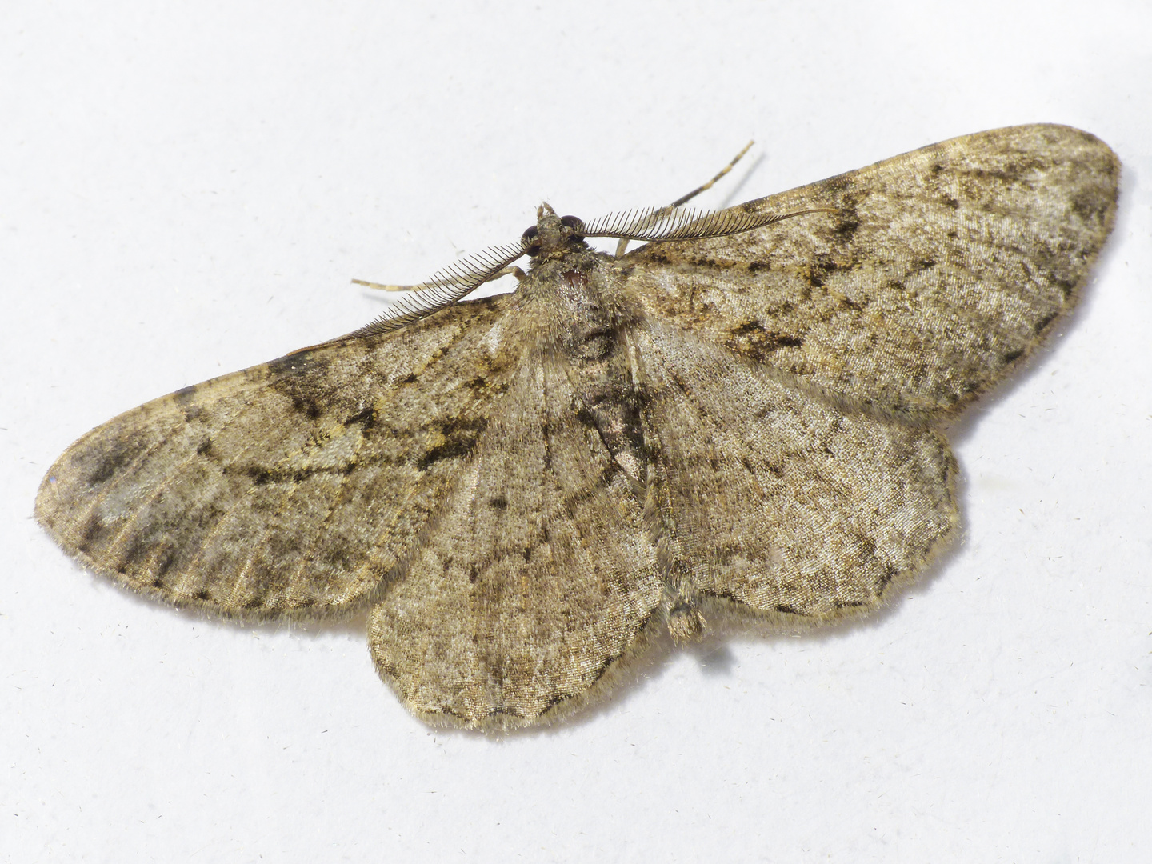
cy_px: 432
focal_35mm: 198
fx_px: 6589
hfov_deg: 10.0
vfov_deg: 7.5
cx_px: 576
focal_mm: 35.6
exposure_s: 1/10
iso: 100
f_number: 8
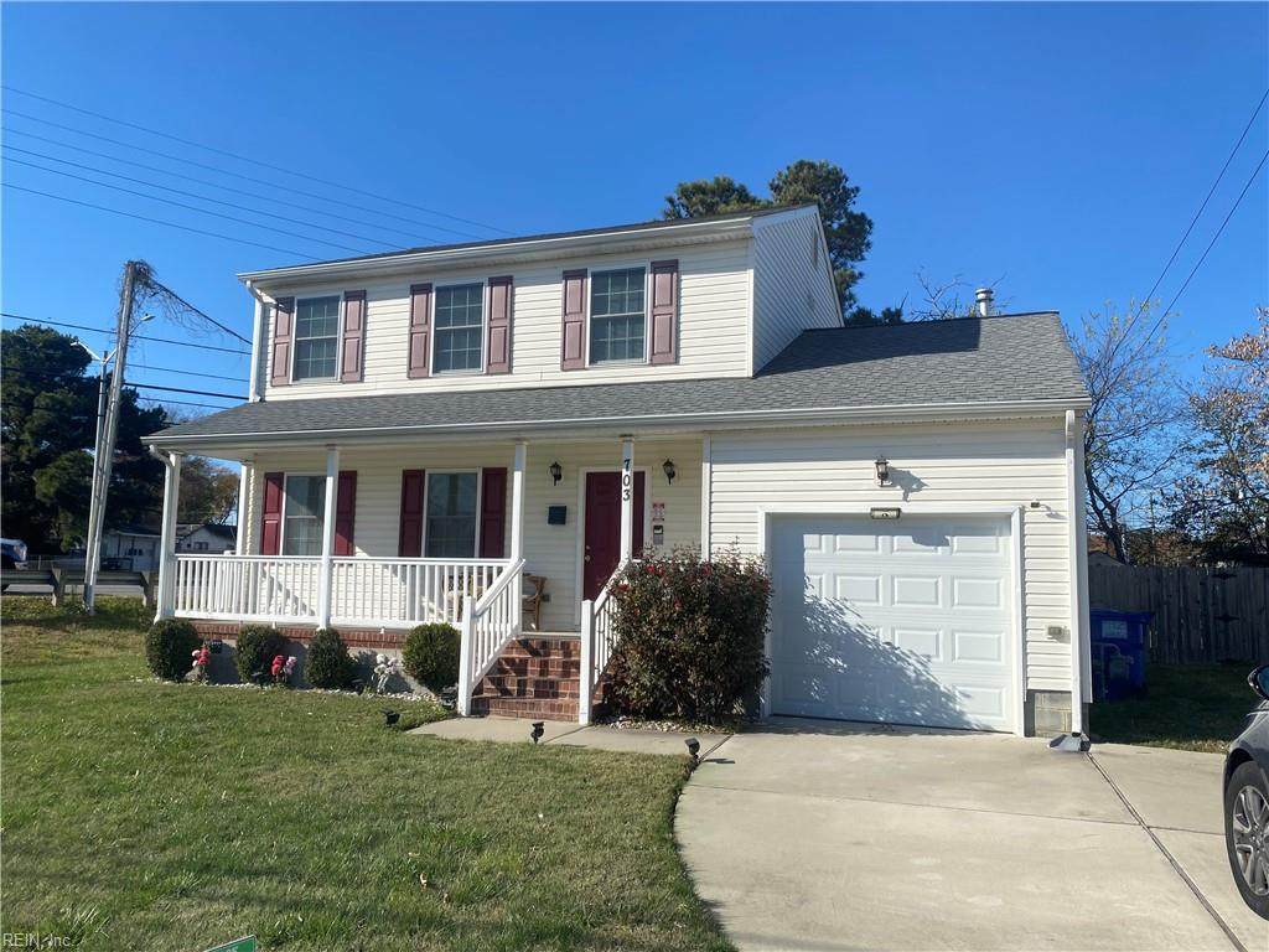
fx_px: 953
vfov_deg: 53.1
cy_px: 476
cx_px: 634
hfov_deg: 67.3
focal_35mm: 26
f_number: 1.8
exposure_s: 1/3300
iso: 32
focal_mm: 4.25
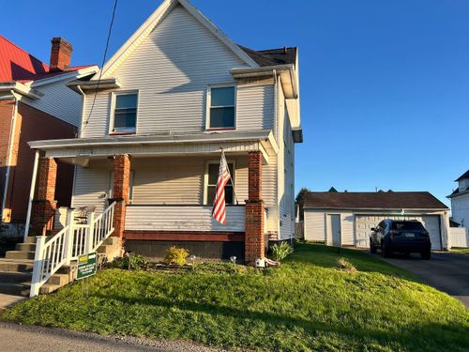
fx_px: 352
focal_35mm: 26
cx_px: 234
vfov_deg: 53.1
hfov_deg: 67.3
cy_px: 176
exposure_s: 1/1972
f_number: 1.5
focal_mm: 5.7
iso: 50
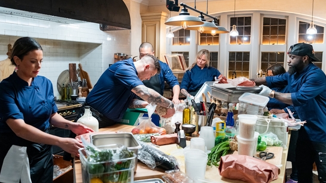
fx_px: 225
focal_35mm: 26
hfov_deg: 71.9
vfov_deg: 44.3
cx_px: 161
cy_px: 106
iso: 3200
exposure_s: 1/160
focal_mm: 24
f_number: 2.8
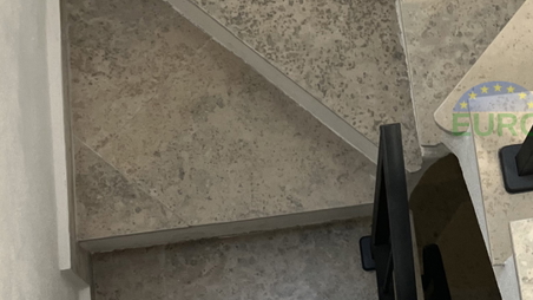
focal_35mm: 81
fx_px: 1145
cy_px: 109
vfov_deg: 14.9
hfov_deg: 24.6
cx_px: 575
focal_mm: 3.99
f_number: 1.8
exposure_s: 1/121
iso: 80
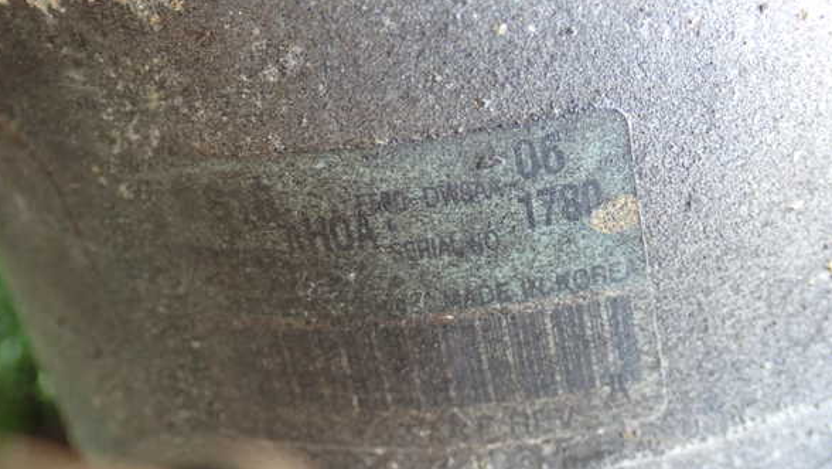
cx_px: 415
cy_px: 201
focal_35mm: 60
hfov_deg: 34.9
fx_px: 1324
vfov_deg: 20.0
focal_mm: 9.65
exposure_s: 1/15
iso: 800
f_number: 3.3
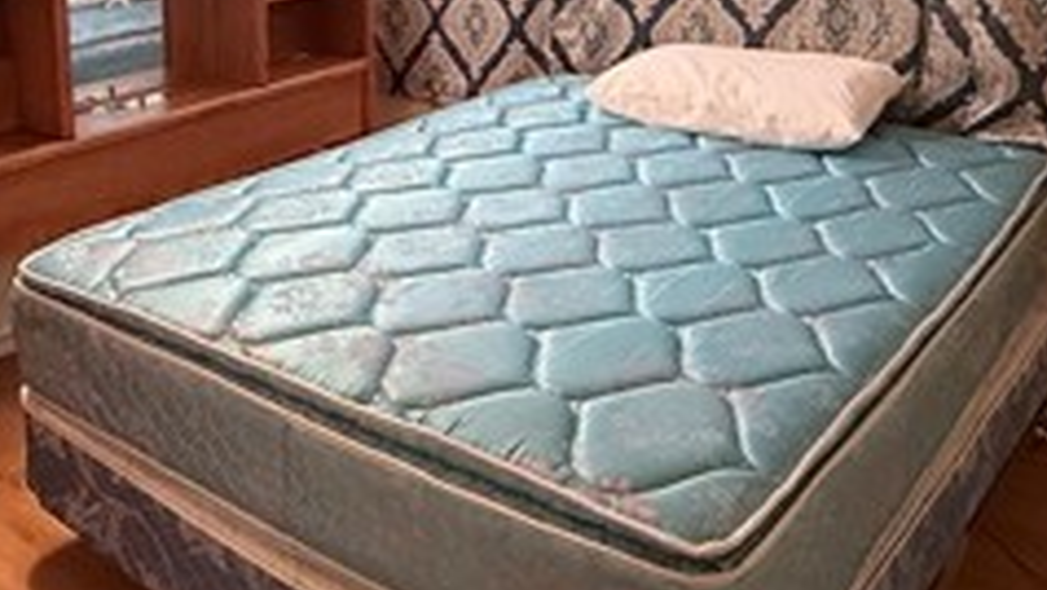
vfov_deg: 27.8
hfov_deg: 48.5
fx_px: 1139
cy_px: 44
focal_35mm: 41
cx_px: 343
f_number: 2.2
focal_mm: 2.22
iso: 800
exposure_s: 1/60
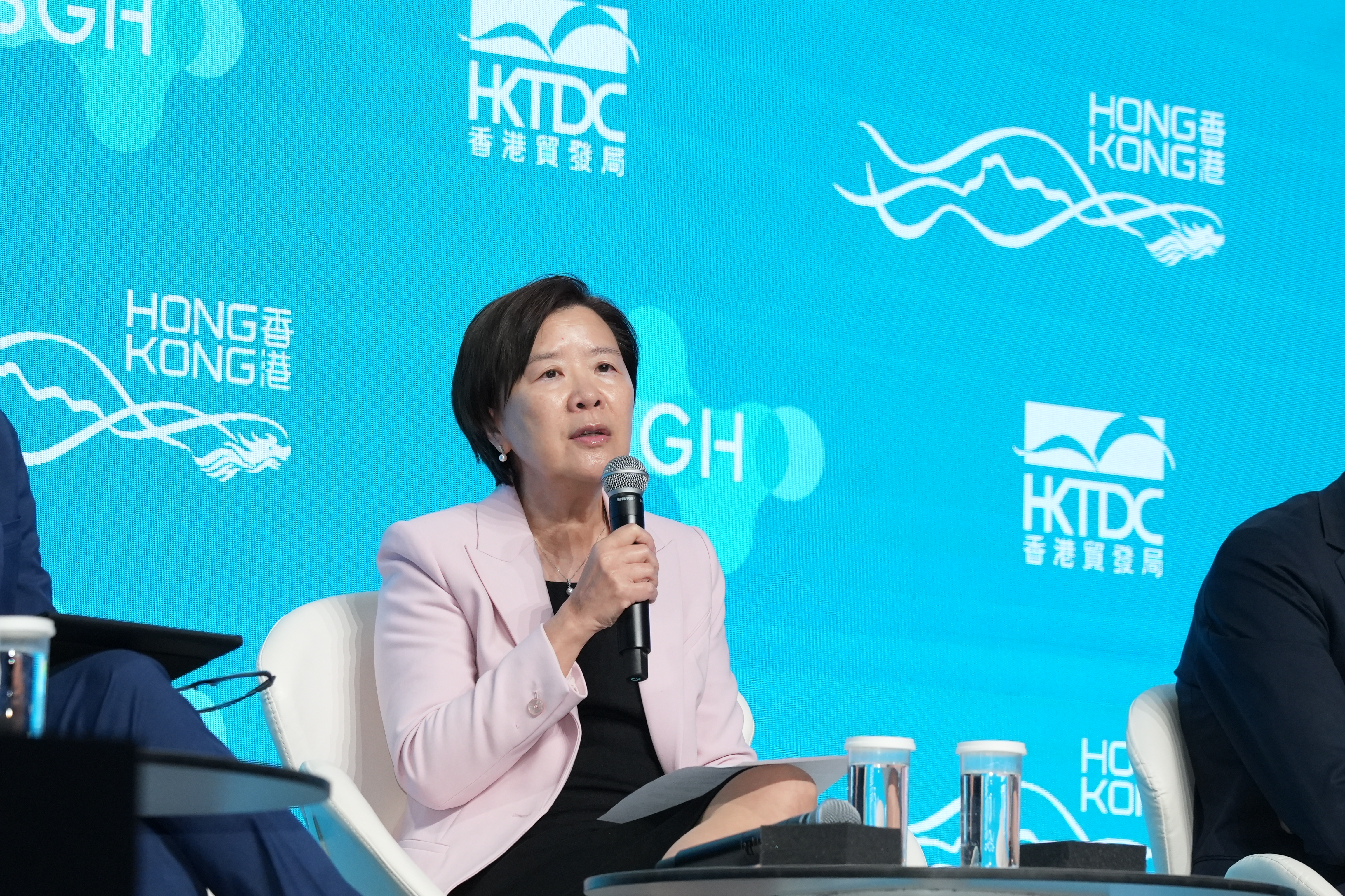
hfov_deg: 9.3
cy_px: 448
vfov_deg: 6.2
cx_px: 672
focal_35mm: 222
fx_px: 8294
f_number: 5.6
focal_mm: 148
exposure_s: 1/200
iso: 2500
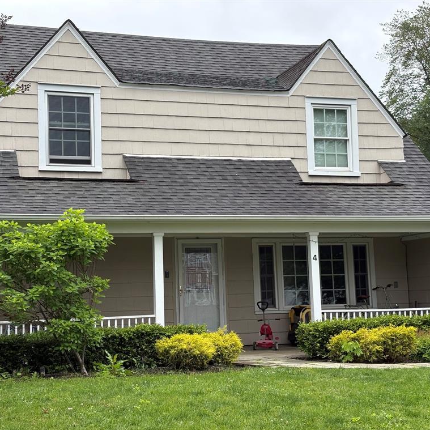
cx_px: 214
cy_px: 216
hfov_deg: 27.7
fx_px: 871
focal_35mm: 62
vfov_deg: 27.7
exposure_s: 1/441
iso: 50
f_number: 1.6
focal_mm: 5.96
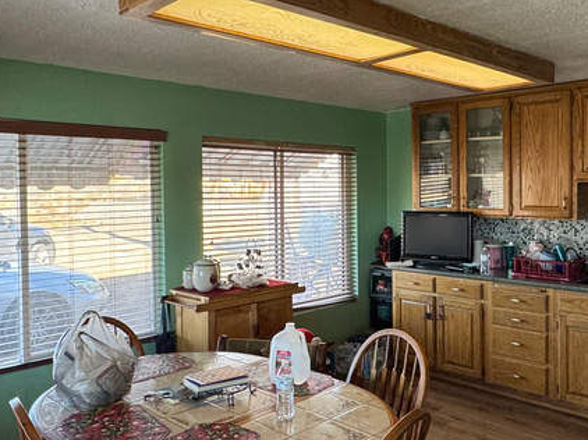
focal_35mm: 34
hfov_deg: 53.9
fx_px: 577
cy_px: 199
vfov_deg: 41.7
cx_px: 325
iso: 125
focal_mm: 2.22
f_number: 2.2
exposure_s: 1/120
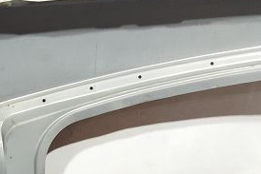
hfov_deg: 16.4
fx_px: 892
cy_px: 248
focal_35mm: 123
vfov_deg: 10.8
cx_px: 12
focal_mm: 4.71
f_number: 1.79
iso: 291
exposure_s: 1/50
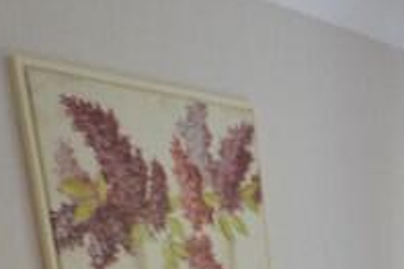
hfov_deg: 23.5
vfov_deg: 14.2
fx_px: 875
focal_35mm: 78
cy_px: 563
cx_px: 500
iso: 400
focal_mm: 10
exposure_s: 1/13
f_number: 8
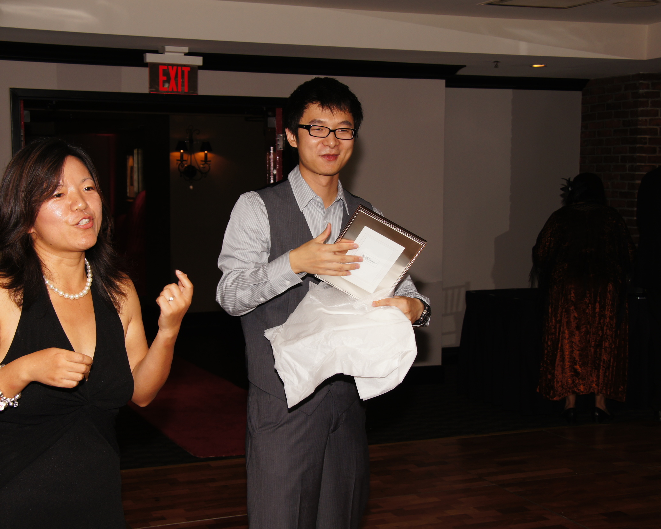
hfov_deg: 36.7
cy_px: 264
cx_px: 323
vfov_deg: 29.7
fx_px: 998
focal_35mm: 51
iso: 200
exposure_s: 1/60
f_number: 5.6
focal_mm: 30
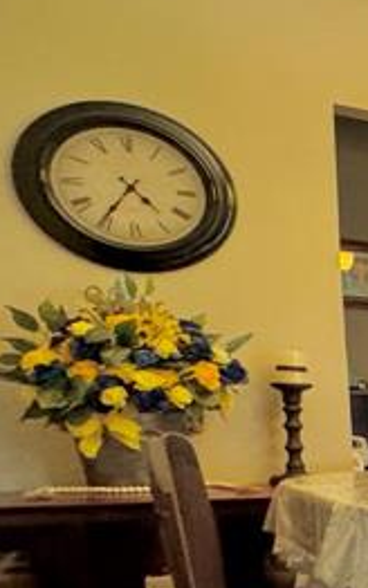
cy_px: 503
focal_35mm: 58
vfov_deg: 33.6
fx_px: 930
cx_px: 1003
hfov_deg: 12.8
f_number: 2.2
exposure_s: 1/60
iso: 500
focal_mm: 2.22
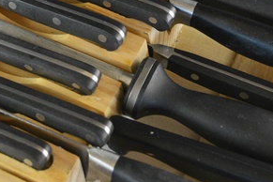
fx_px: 751
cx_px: 51
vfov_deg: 13.7
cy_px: 26
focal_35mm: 99
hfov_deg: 20.4
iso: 400
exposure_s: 1/80
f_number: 4.8
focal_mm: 32
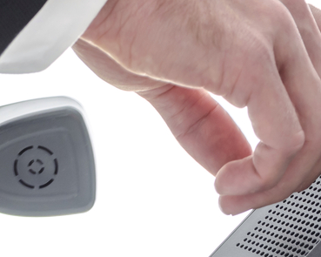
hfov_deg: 9.8
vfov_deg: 7.8
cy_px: 203
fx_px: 1881
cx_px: 157
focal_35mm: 198
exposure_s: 1
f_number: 8
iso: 100
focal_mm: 40
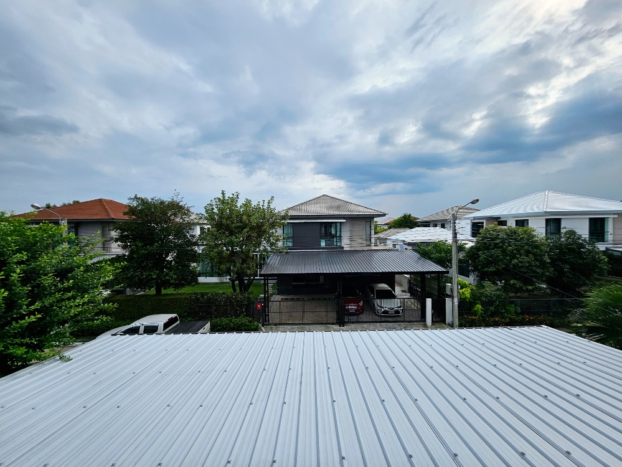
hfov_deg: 106.2
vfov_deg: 90.0
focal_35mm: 13
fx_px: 234
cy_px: 234
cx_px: 311
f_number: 2.2
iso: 32
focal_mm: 1.74
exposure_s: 1/3333
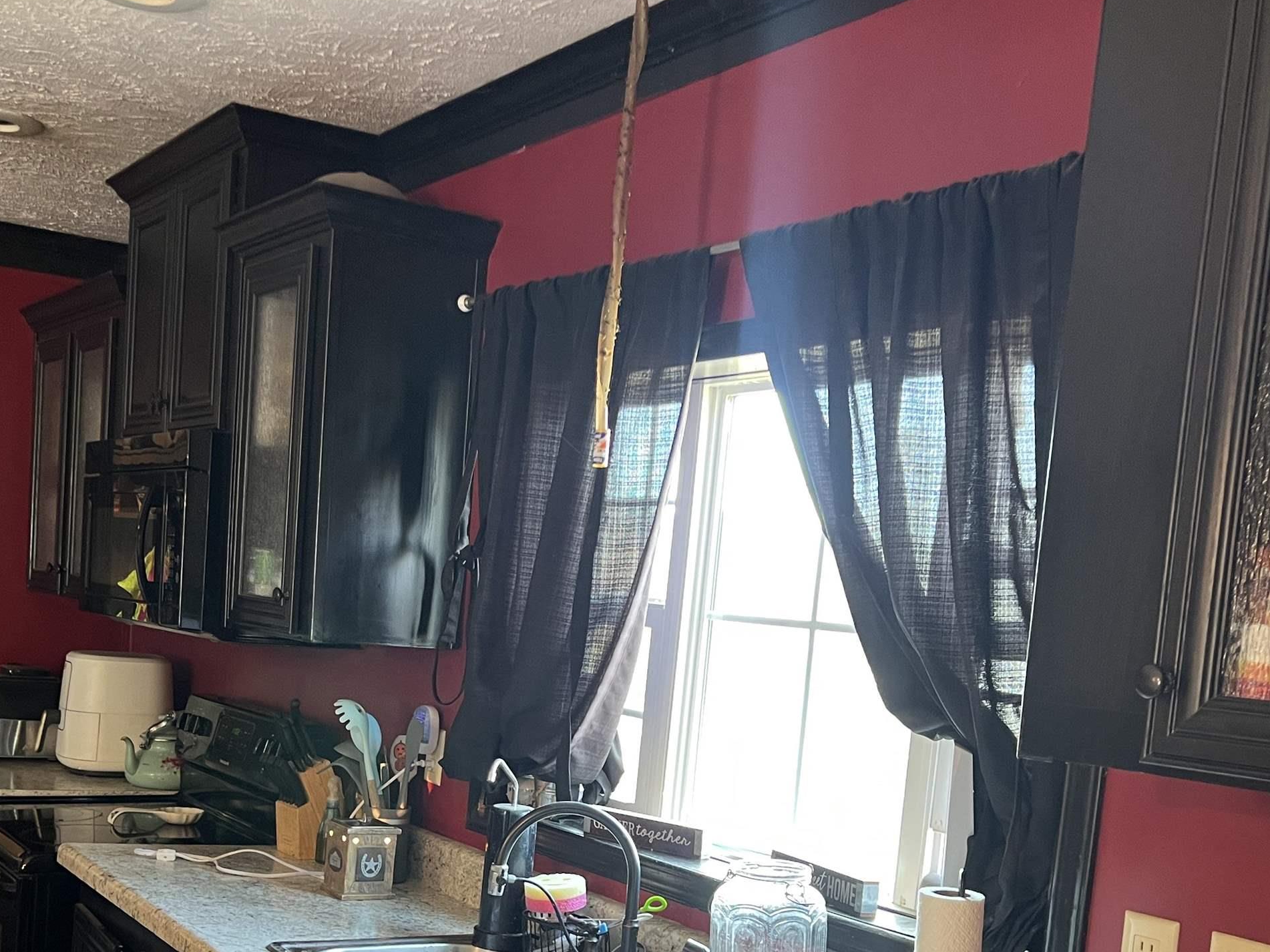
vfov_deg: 33.4
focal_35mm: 42
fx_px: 1541
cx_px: 552
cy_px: 760
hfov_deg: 44.7
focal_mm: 5.7
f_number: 1.5
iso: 200
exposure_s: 1/60
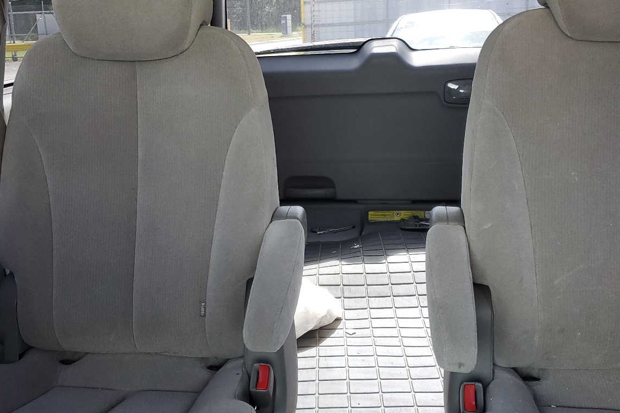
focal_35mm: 38
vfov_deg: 35.0
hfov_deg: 50.7
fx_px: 654
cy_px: 192
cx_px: 299
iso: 87
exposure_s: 1/120
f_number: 1.5
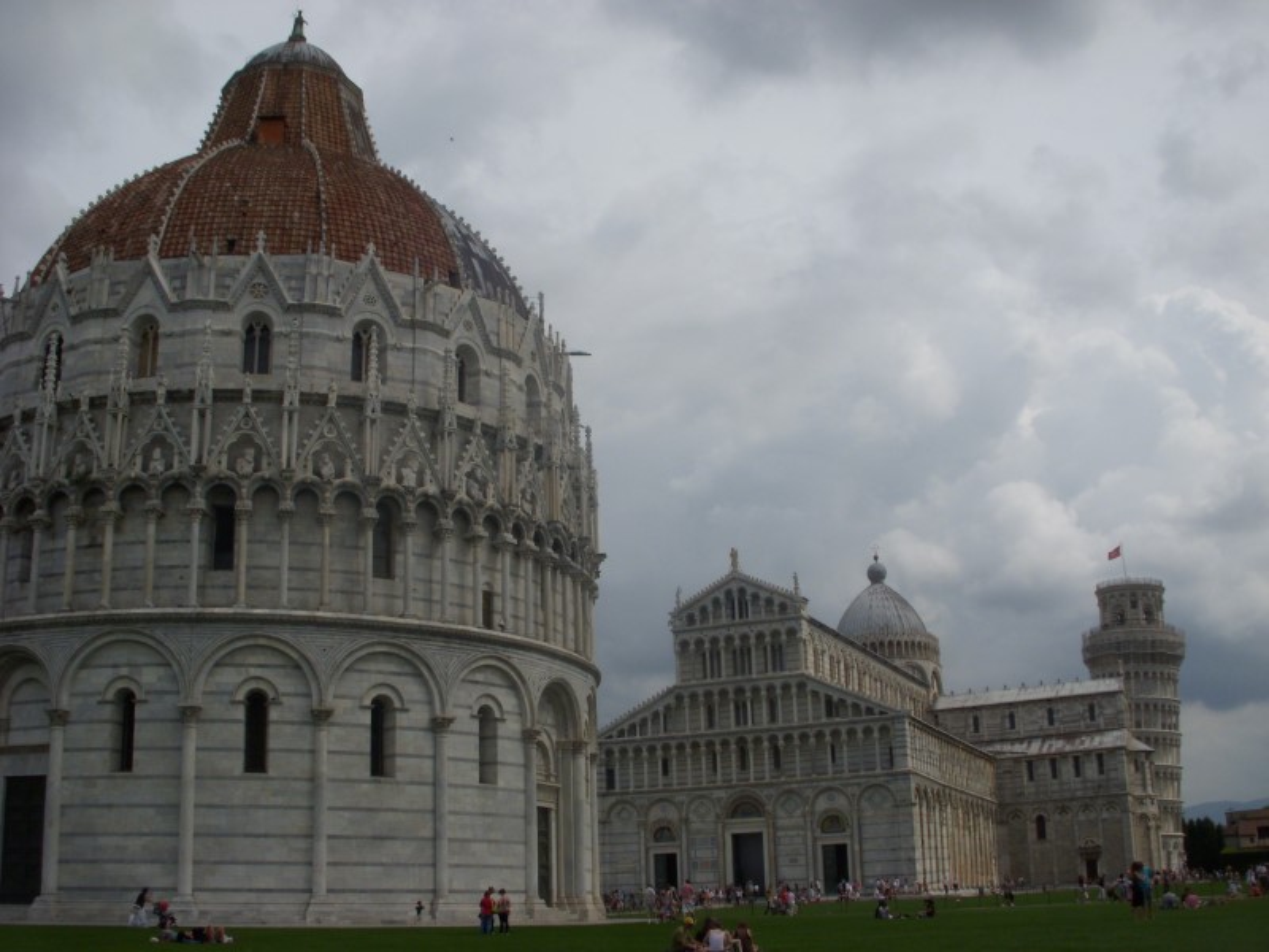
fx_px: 1393
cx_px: 634
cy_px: 476
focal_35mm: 38
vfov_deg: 37.7
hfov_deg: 49.0
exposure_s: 1/640
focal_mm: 6.3
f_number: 6.6
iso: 100
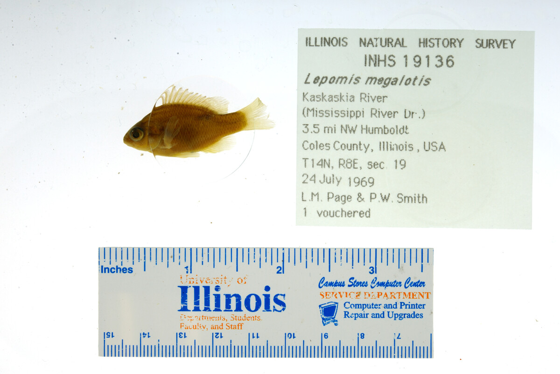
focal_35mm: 60
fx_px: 934
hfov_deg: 33.4
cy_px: 187
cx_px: 280
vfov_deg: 22.6
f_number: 20
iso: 100
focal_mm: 60
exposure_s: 1/50
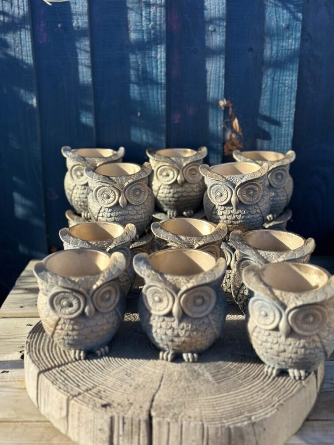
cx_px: 170
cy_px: 224
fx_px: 631
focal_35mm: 49
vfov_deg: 38.9
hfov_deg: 29.7
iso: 80
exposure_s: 1/2410
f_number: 1.78
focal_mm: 6.86
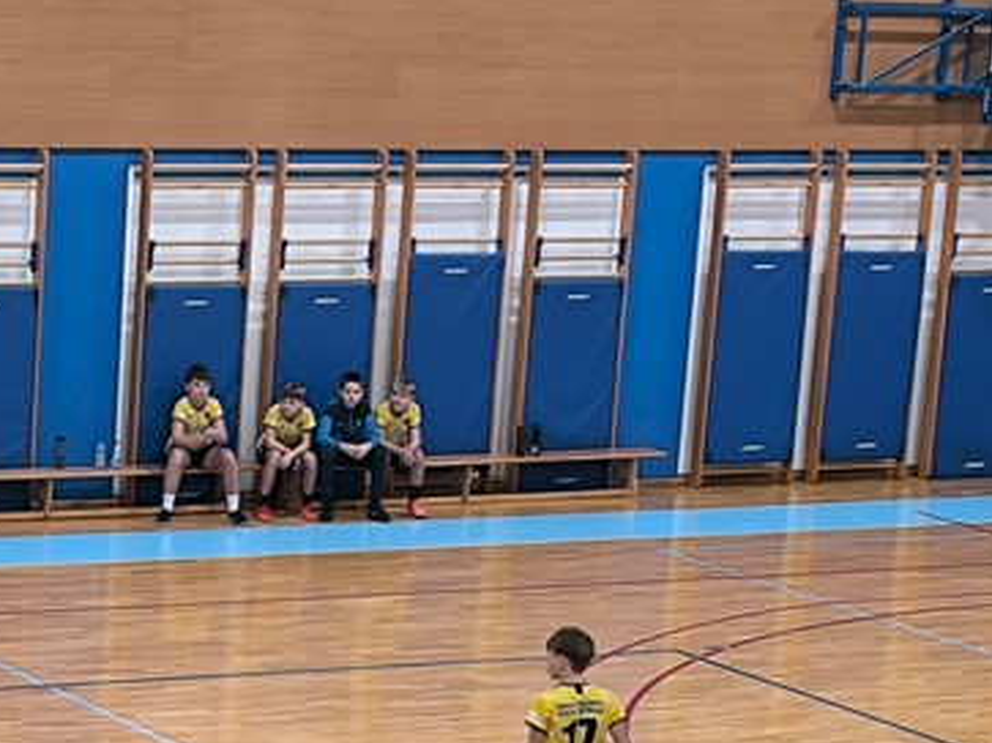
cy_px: 825
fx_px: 4354
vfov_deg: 9.7
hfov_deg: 12.9
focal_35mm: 152
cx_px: 109
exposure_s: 1/50
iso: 500
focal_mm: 6.14
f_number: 1.65
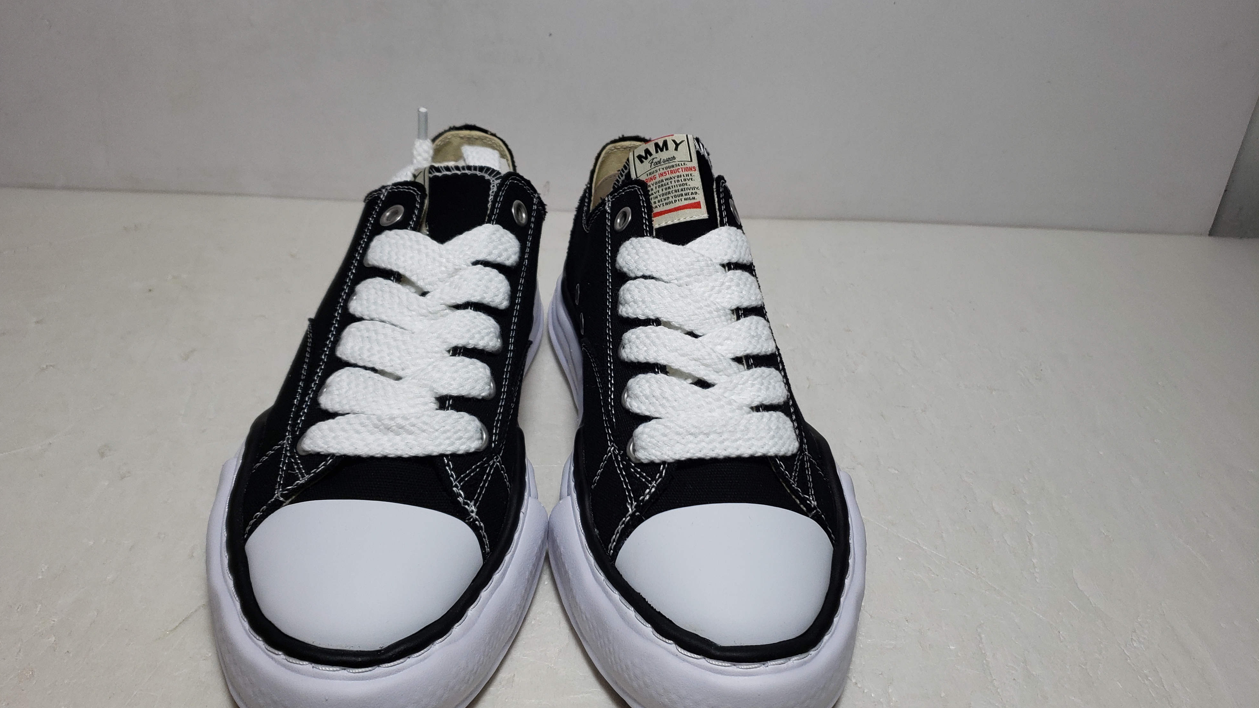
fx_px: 968
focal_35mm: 29
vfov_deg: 40.2
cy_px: 358
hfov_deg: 66.1
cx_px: 617
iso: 50
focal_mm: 4.3
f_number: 1.5
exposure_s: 1/838
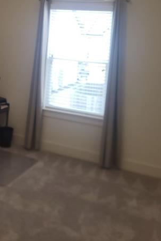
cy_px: 38
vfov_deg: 40.4
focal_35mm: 46
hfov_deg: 28.7
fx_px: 308
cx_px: 34
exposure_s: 1/60
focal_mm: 5.4
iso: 50
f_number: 1.8
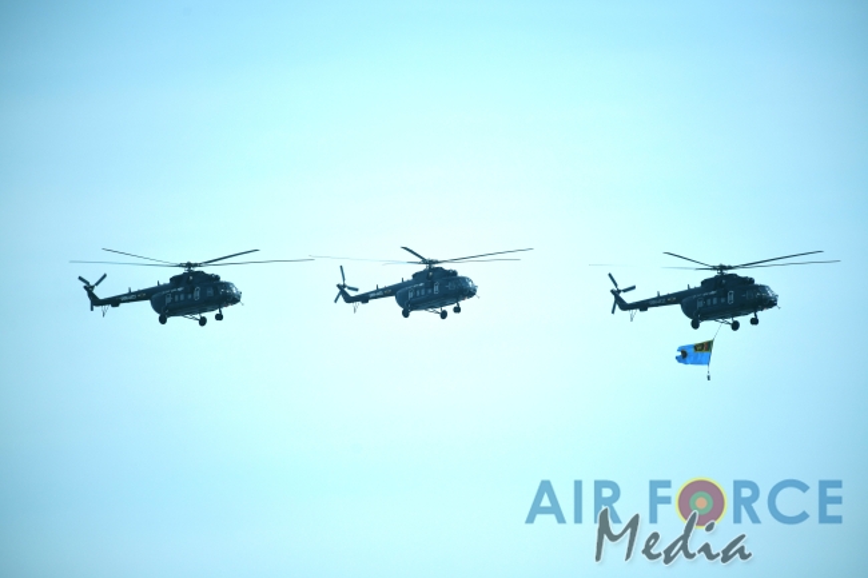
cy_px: 289
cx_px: 434
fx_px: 8918
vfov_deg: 3.7
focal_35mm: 370
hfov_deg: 5.6
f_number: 5.6
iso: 200
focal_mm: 370
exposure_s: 1/1600
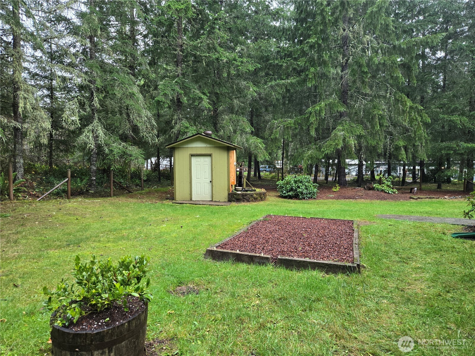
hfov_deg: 73.9
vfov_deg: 58.9
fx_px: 316
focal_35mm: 23
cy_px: 178
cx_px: 238
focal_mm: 5.4
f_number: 1.8
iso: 320
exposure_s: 1/120
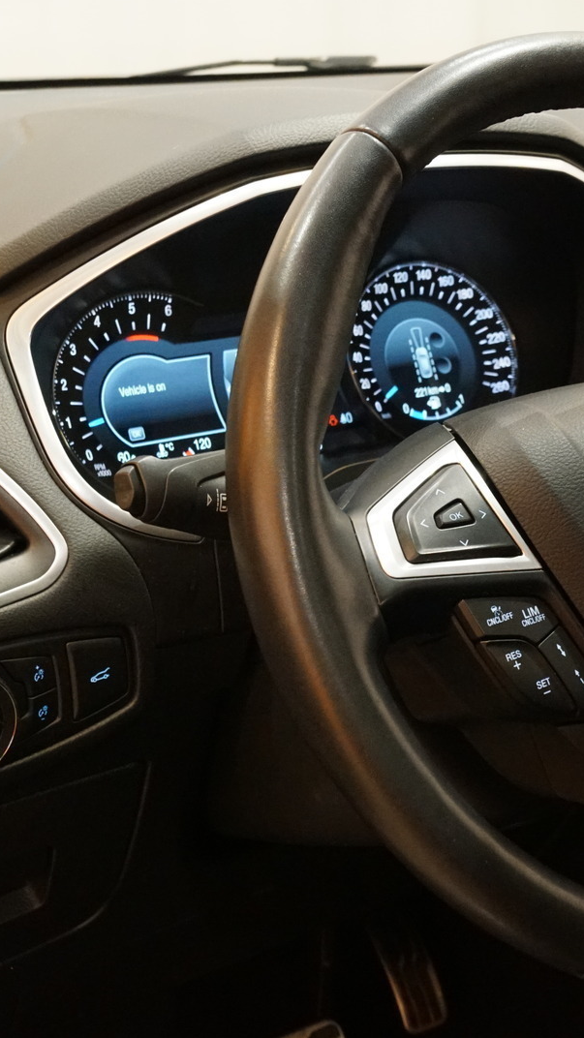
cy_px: 518
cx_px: 559
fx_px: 1569
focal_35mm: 57
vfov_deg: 36.6
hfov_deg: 20.5
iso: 3200
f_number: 8
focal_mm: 24
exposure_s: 1/25
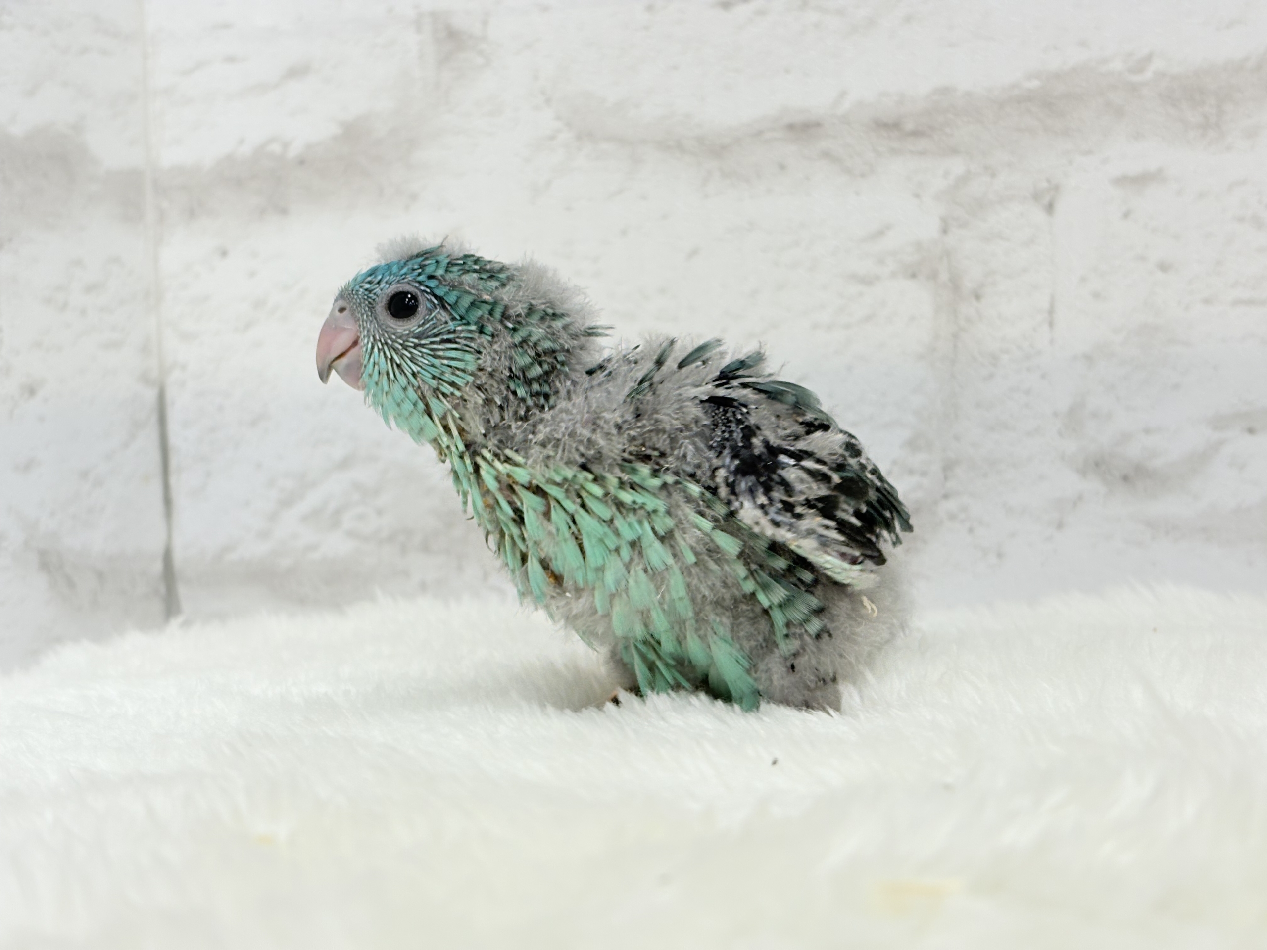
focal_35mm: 52
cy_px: 475
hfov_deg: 36.8
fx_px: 1903
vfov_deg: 28.0
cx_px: 634
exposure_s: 1/100
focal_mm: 5.96
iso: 64
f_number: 1.6
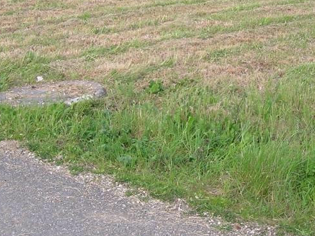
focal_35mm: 73
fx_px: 663
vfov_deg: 20.0
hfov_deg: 26.5
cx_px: 217
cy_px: 58
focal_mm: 5.8
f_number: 4.9
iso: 50
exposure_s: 1/107
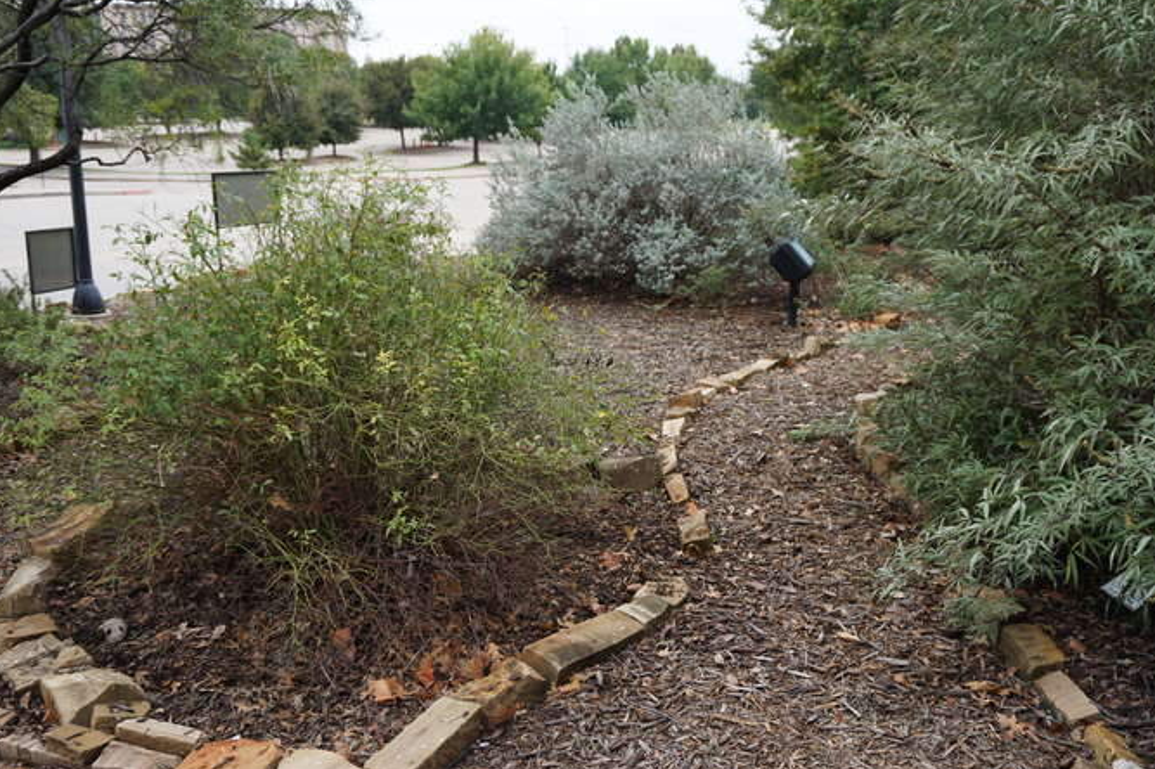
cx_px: 627
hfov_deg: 53.1
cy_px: 394
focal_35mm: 36
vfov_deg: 36.8
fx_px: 1154
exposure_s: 1/160
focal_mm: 20
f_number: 4
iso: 125
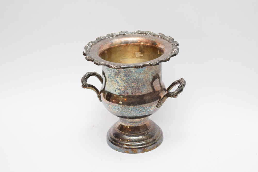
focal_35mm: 82
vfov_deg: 16.6
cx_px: 129
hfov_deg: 24.6
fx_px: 591
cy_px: 86
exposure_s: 1/60
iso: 800
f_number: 5.6
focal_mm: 55
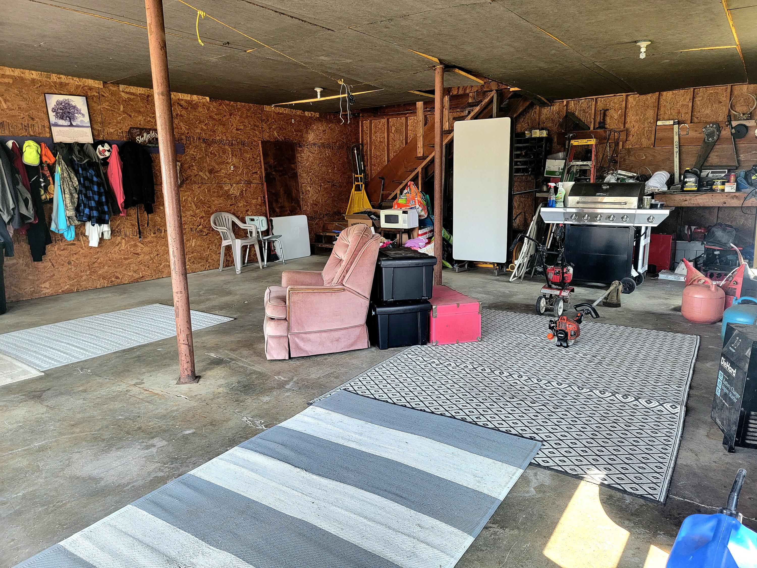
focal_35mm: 24
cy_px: 284
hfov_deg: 71.6
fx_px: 525
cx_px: 378
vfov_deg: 56.8
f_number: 1.8
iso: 80
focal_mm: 6.7
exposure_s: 1/120
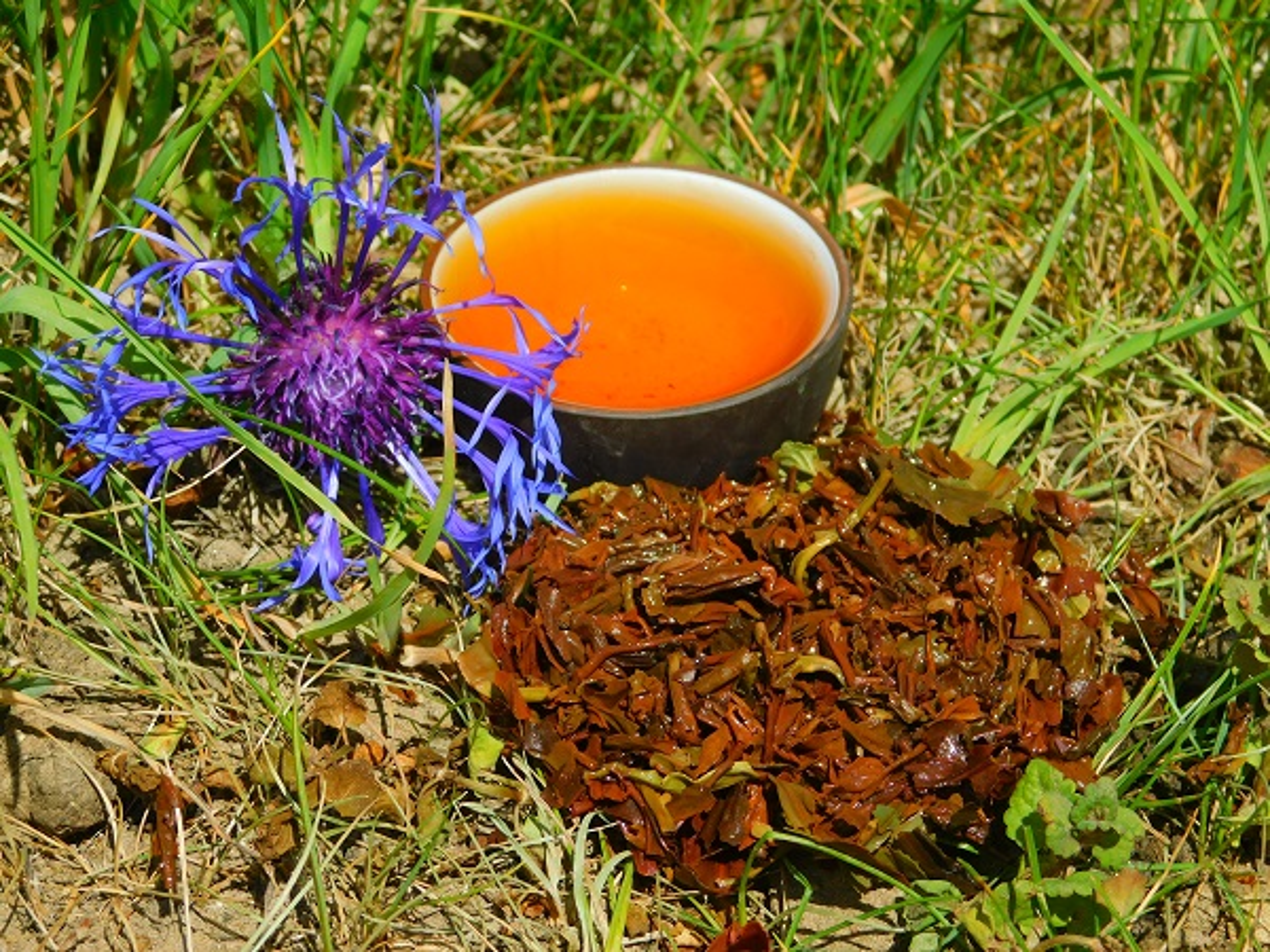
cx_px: 635
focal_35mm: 115
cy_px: 476
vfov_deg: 12.9
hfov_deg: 17.1
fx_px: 4219
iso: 125
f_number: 4.8
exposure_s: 1/800
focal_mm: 20.3
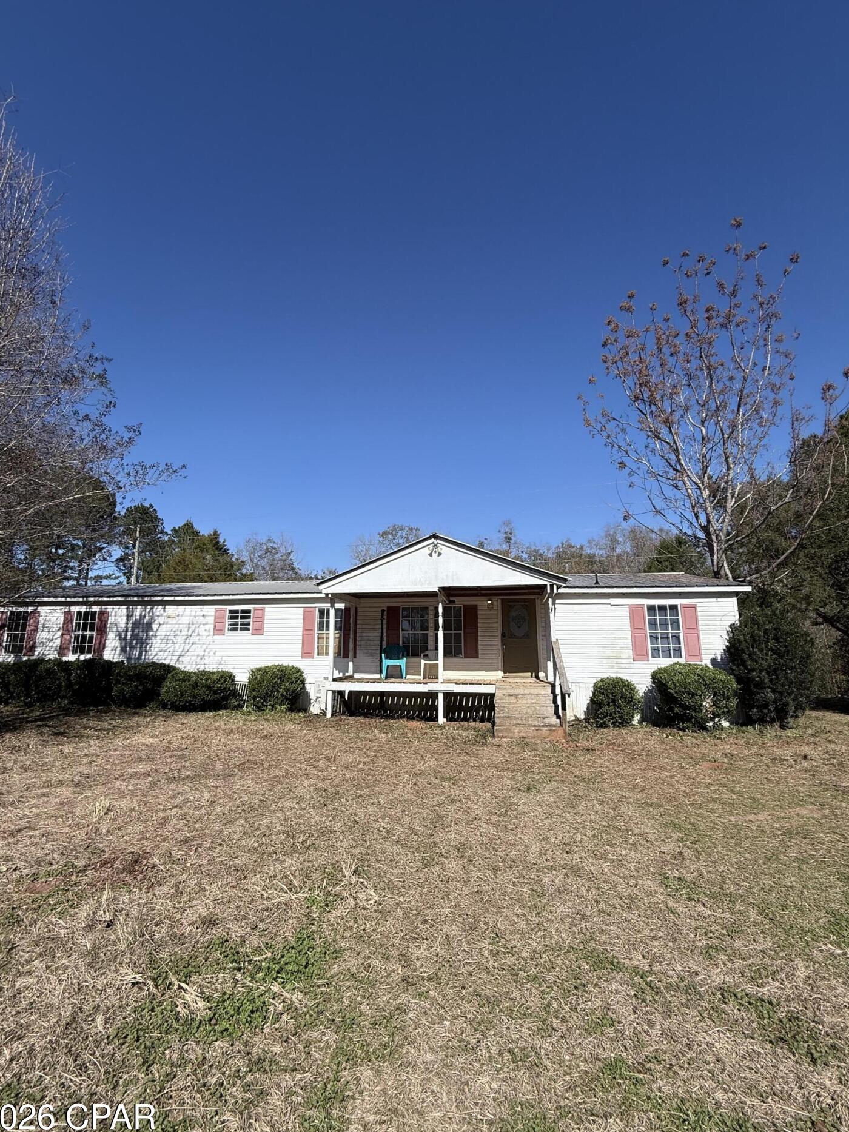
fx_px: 491
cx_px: 406
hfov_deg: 81.7
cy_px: 566
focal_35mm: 15
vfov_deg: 98.2
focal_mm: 2.22
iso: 50
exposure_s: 1/2841
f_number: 2.2
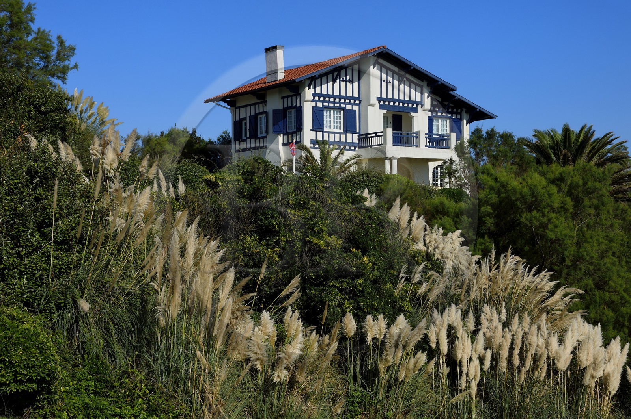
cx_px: 316
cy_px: 210
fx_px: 1051
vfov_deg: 22.6
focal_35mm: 60
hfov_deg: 33.4
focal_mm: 60
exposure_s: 1/320
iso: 200
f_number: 16
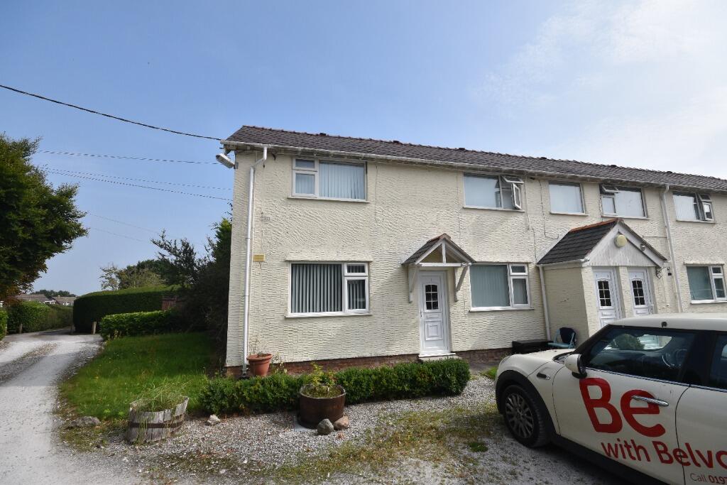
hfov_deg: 100.4
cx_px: 364
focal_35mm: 15
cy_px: 242
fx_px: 303
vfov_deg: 77.3
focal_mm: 10
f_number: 10
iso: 200
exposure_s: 1/400
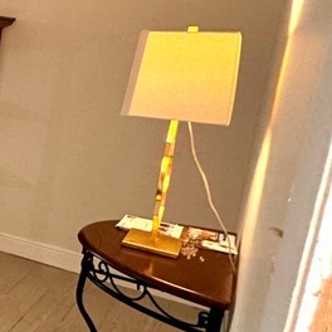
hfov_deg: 20.2
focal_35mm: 48
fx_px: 521
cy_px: 127
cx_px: -311
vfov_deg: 35.2
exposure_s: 1/60
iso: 250
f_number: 2.2
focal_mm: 2.22
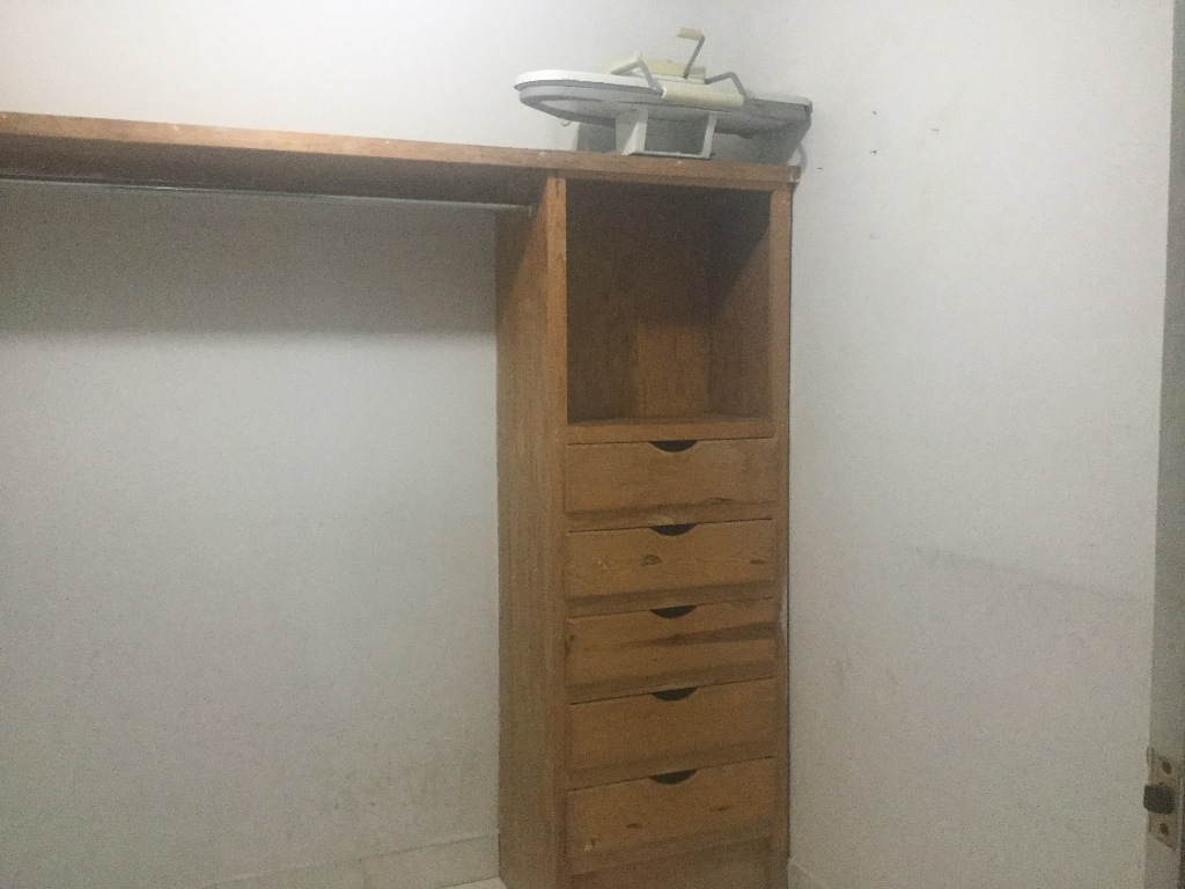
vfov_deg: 45.4
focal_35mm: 31
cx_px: 592
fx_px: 1061
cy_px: 444
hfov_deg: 58.4
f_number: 2.4
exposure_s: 1/30
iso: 200
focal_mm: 3.3
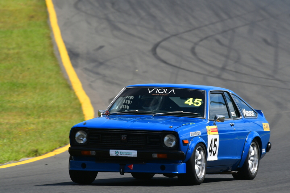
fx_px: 6040
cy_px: 96
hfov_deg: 2.8
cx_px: 145
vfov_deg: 1.8
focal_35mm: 750
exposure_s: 1/500
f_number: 11
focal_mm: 500
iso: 320
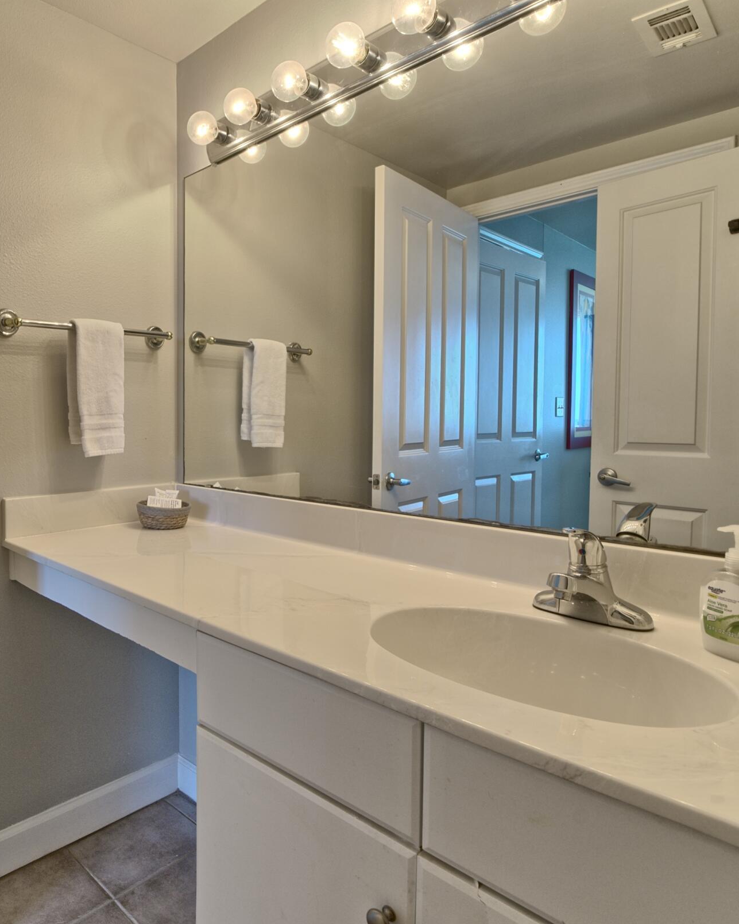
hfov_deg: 61.9
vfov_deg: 77.6
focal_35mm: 21
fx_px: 574
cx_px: 185
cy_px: 451
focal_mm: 12
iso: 500
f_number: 8
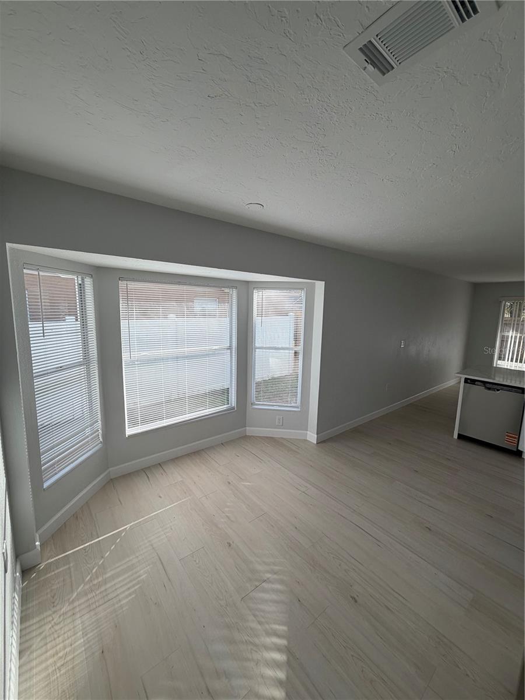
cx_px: 262
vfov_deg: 102.1
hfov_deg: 85.7
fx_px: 283
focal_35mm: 14
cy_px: 350
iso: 64
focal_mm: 2.22
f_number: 2.2
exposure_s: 1/502
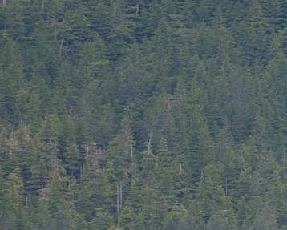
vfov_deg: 1.5
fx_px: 8552
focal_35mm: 1006
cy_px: 109
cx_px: 346
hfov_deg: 1.9
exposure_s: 1/640
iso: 450
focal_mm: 300
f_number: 5.6
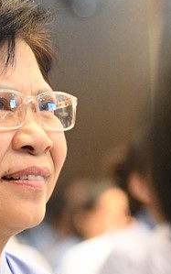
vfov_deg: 7.9
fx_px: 1982
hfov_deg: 4.9
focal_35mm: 266
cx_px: 44
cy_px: 160
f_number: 4
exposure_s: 1/125
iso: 16000
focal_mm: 120
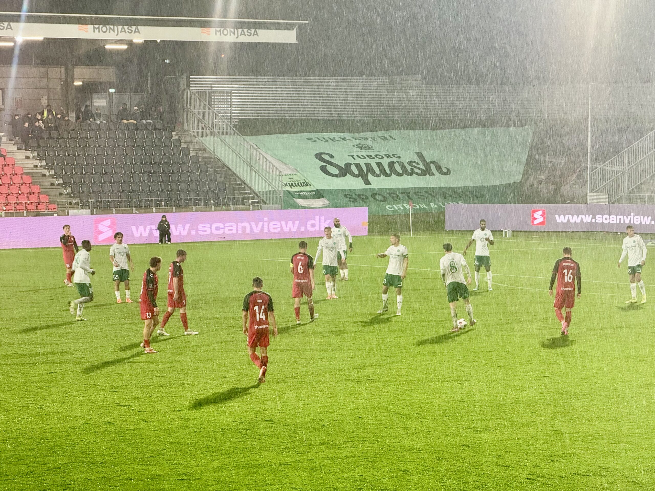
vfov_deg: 12.3
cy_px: 246
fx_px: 2271
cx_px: 328
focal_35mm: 120
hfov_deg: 16.4
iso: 160
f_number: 2.8
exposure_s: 1/101
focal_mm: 15.66
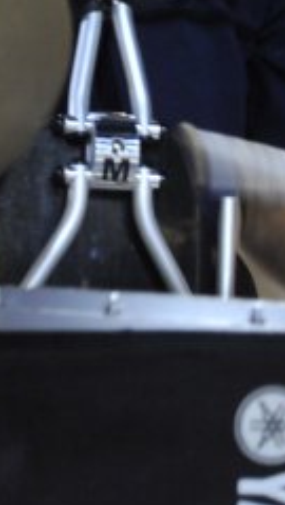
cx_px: 26
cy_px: -49
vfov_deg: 4.6
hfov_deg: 2.6
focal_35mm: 472
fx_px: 6321
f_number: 2.8
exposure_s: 1/50
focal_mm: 120
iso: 1600
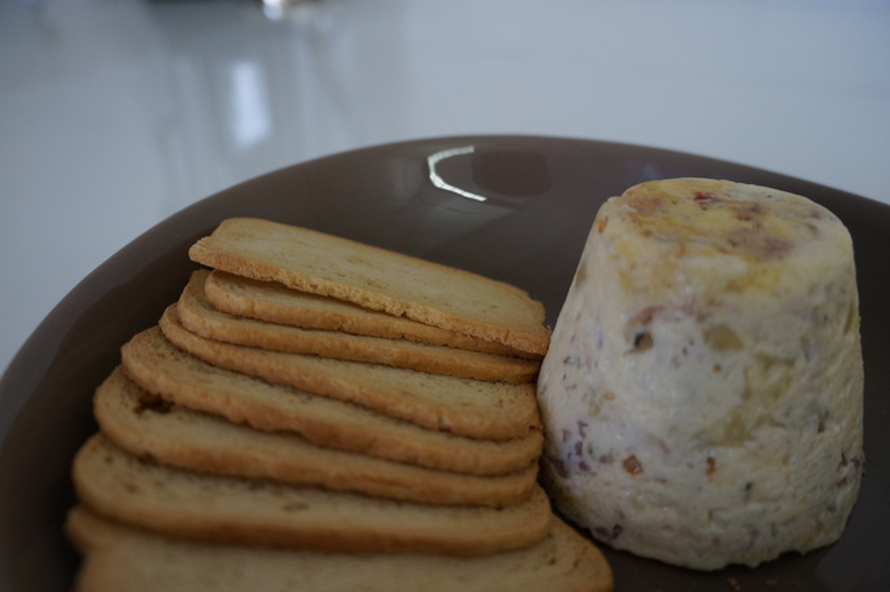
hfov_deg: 67.4
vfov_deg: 47.9
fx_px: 667
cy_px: 296
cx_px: 445
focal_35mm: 27
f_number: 4
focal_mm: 18
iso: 400
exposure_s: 1/60
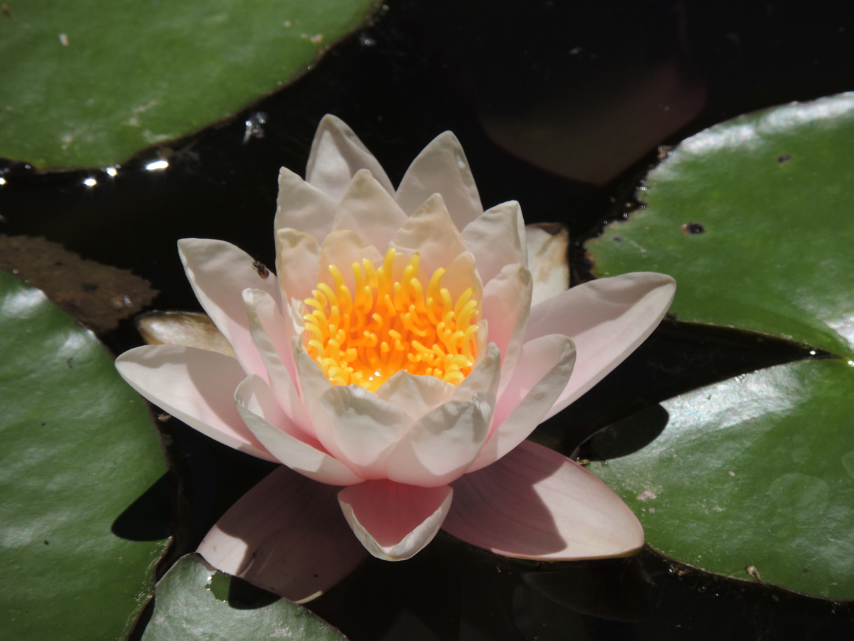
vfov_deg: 2.5
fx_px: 14802
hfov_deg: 3.3
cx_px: 427
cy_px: 320
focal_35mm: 600
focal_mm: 107
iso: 100
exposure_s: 1/1250
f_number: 4.9
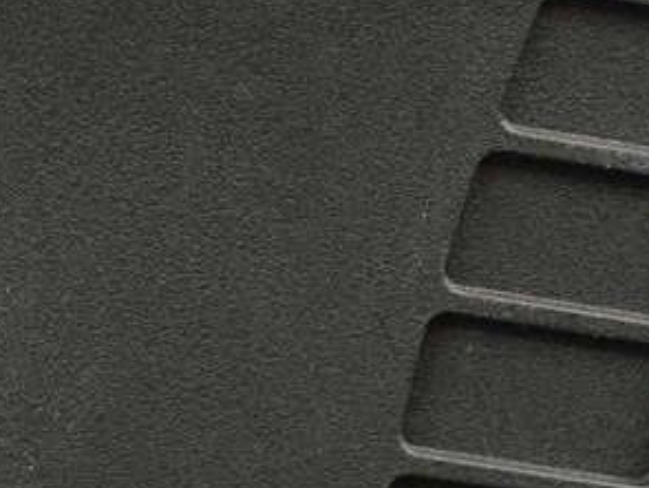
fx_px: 6511
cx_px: 201
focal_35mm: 347
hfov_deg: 5.7
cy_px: 298
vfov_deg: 4.3
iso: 2855
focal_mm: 22.48
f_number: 2.67
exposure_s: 1/20
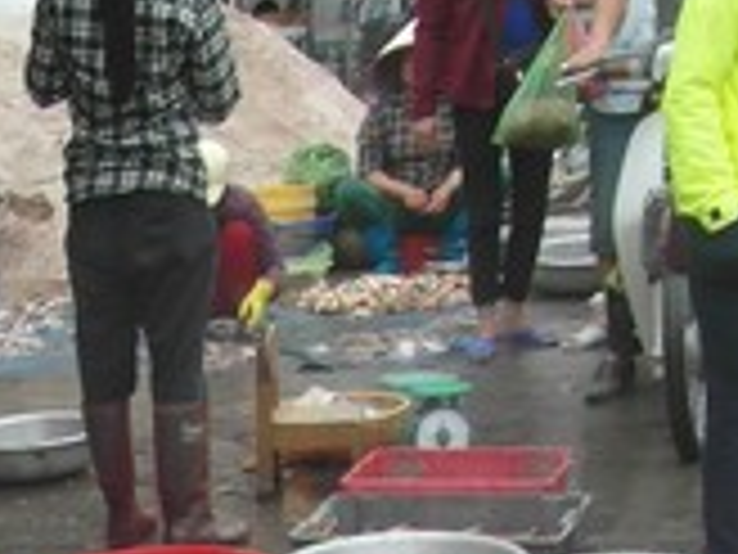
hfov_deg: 21.4
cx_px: -27
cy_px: 982
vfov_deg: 14.8
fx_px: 1876
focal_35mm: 88
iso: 80
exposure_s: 1/45
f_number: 4.6
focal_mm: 4
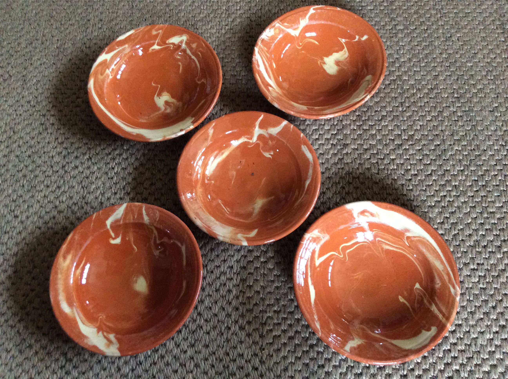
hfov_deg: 56.9
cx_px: 254
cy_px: 190
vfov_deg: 44.1
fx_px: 469
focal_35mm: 32
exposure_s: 1/25
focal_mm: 3.3
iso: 250
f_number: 2.4
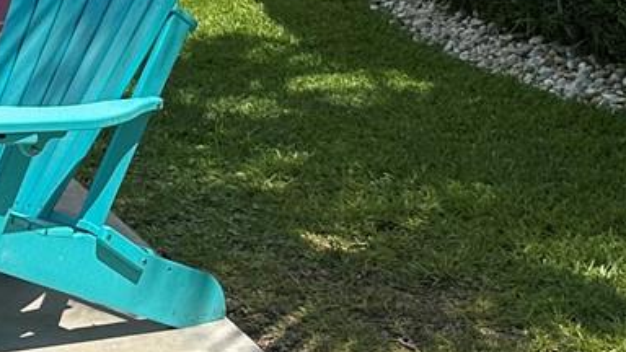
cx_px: -323
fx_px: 1809
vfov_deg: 10.8
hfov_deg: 17.6
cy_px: -117
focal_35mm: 109
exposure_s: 1/5848
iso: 80
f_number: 1.78
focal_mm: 6.86
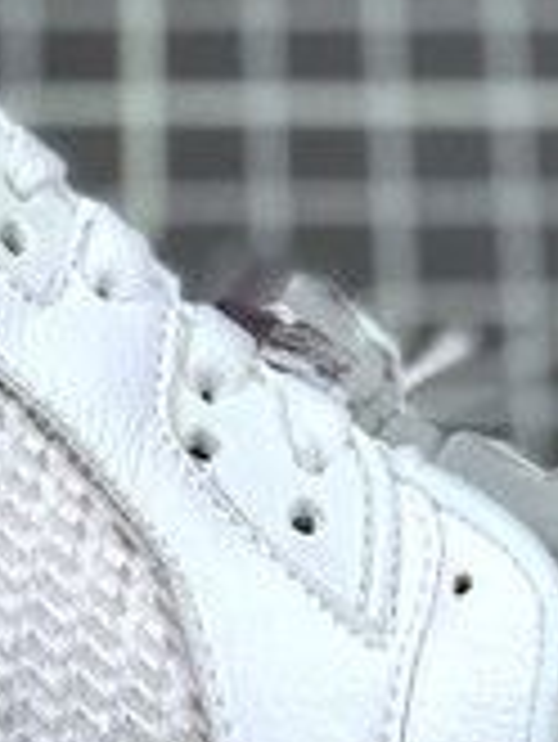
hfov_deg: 6.0
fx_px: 5323
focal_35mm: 248
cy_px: 558
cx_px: -40
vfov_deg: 8.0
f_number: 2.8
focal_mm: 6.6
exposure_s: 1/50
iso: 32
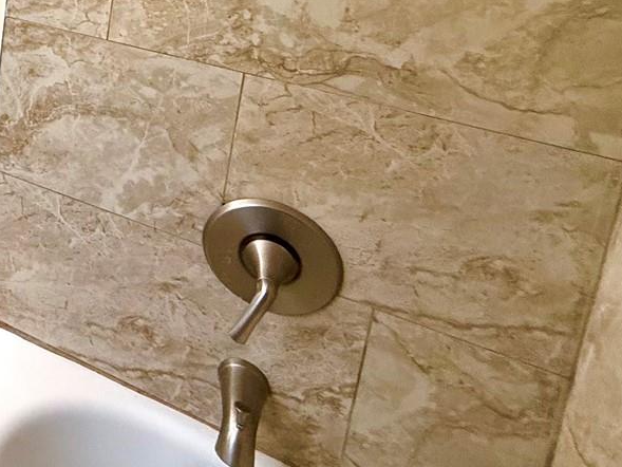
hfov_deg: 35.1
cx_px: -173
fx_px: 683
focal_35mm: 38
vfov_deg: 31.4
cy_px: -99
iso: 200
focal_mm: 2.22
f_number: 2.2
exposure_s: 1/120
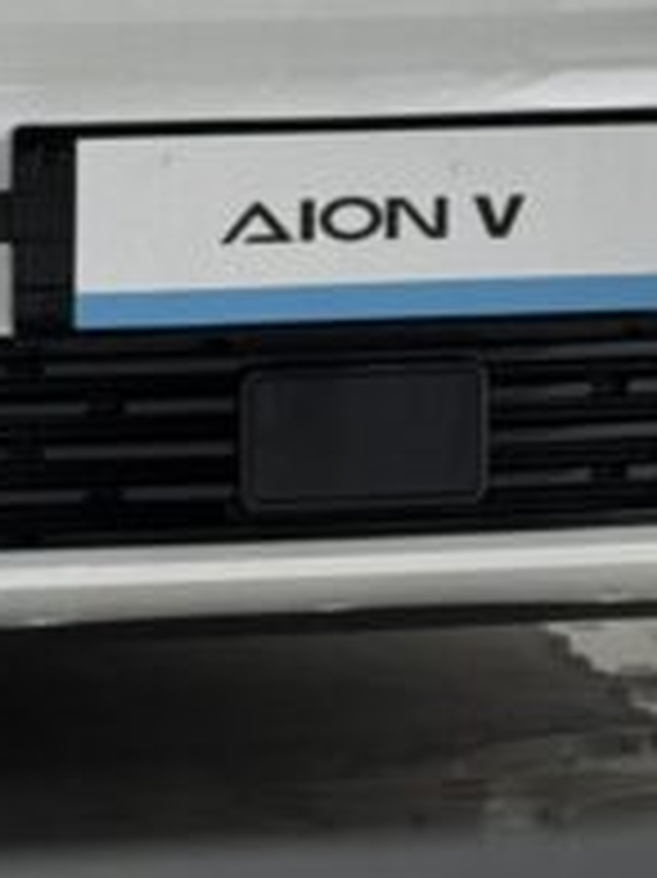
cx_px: -27
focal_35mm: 252
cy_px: -878
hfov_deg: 5.9
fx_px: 6384
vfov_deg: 7.5
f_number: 1.78
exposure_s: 1/223
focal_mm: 6.76
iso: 64
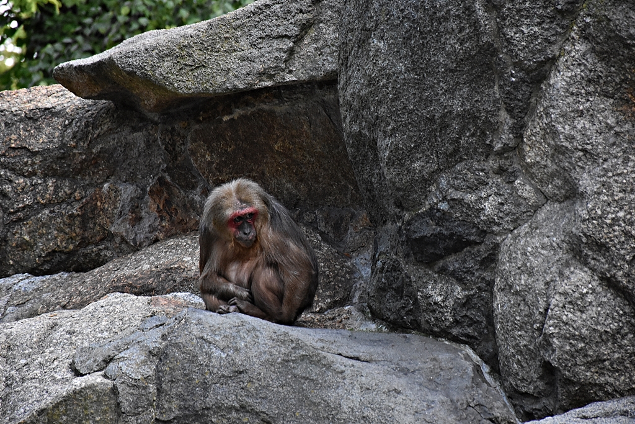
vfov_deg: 6.5
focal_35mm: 210
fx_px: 3704
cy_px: 212
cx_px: 318
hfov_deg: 9.8
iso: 2500
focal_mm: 140
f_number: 5.6
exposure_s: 1/500
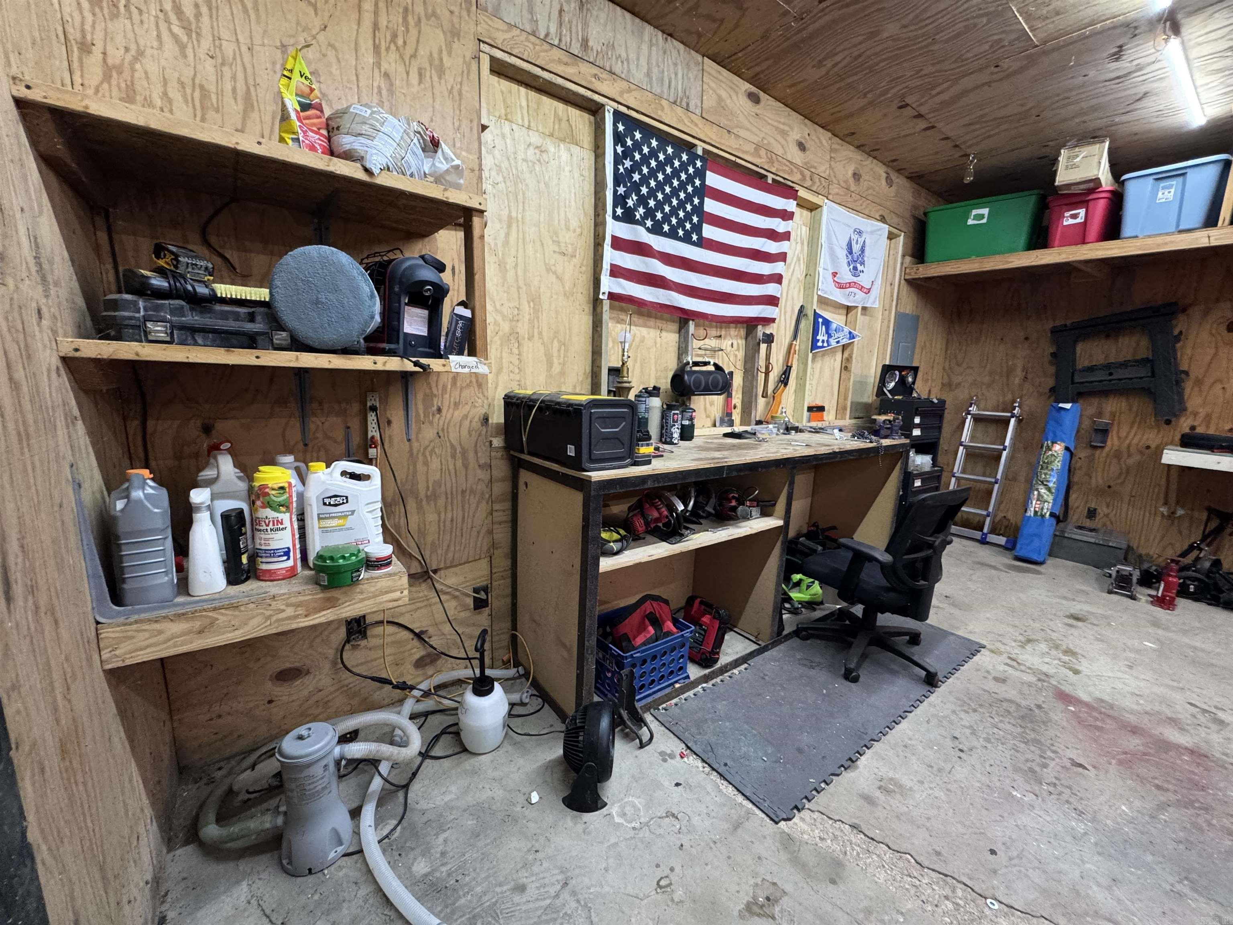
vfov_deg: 85.7
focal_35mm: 14
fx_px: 499
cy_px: 462
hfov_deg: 102.1
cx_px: 616
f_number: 2.2
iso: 500
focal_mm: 2.22
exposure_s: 1/60
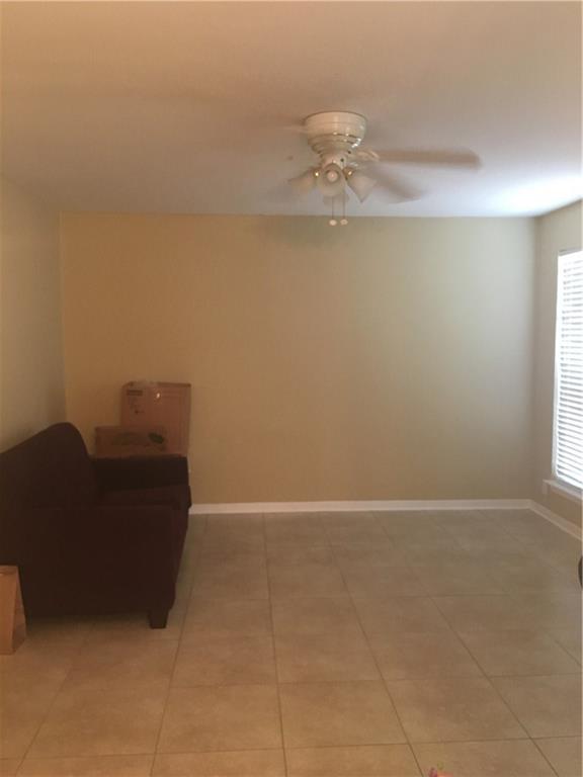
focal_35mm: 29
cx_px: 292
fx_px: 651
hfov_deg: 48.2
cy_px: 388
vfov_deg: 61.7
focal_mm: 4.15
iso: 200
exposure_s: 1/15
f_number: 2.2
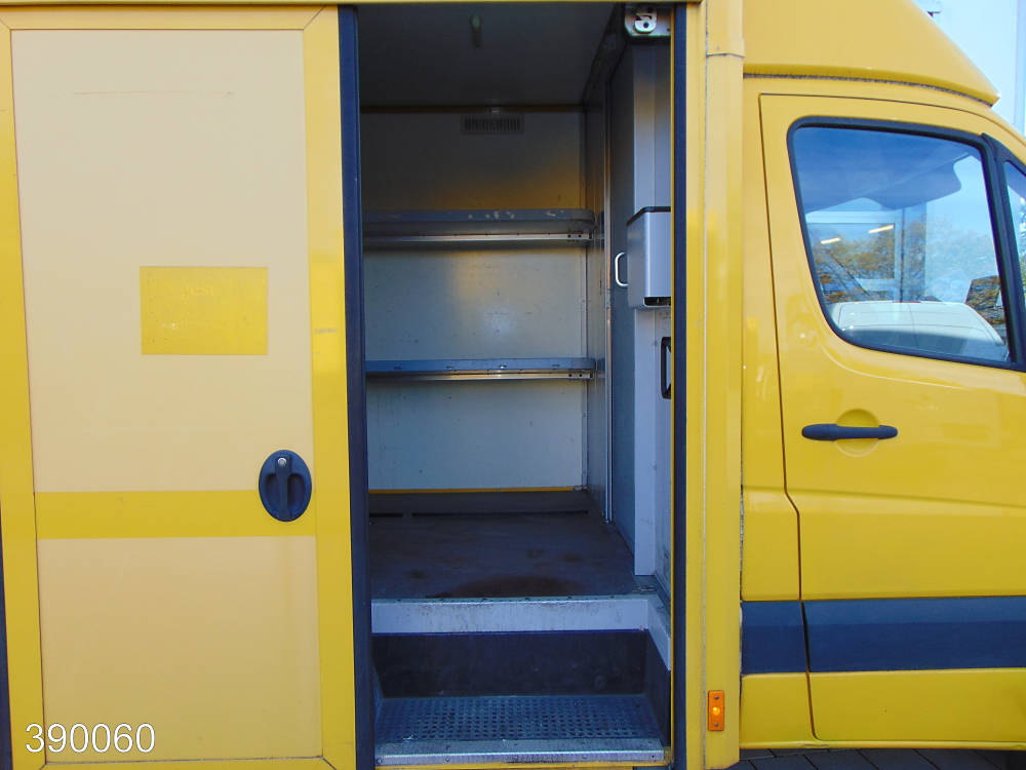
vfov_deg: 54.9
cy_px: 385
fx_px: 741
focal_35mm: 25
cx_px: 513
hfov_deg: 69.4
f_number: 3
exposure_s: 1/200
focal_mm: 4.5
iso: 80
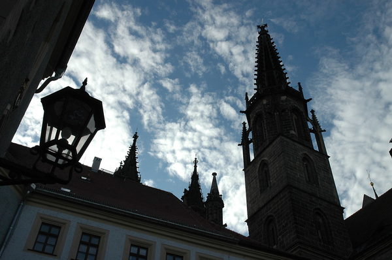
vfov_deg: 32.9
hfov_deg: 48.0
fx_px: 440
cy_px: 130
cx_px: 196
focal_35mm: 40
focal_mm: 27
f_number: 10
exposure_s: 1/400
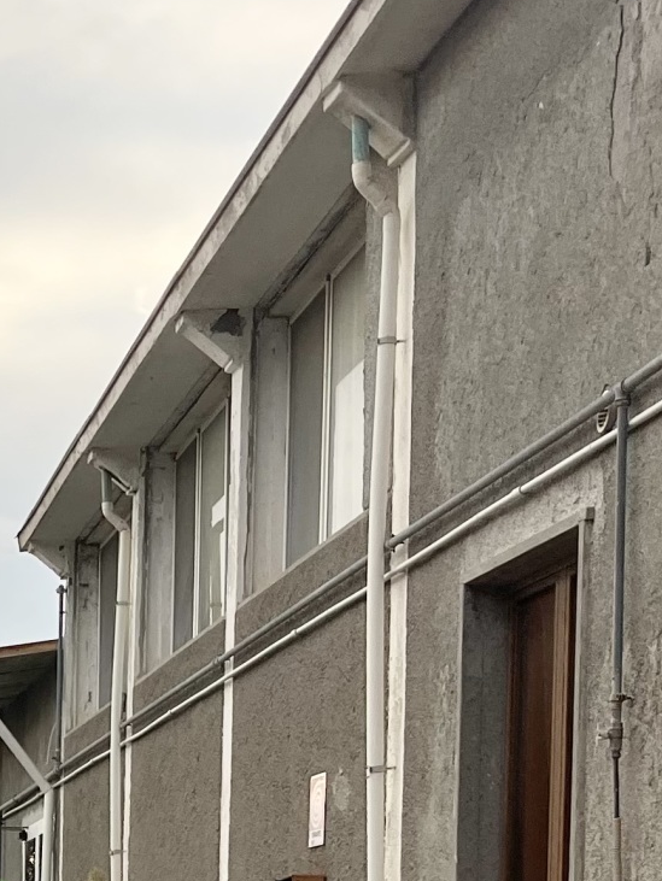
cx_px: -128
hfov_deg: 15.7
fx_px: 2318
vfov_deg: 20.2
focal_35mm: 91
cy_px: 1042
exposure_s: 1/1075
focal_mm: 5.1
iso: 50
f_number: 1.6
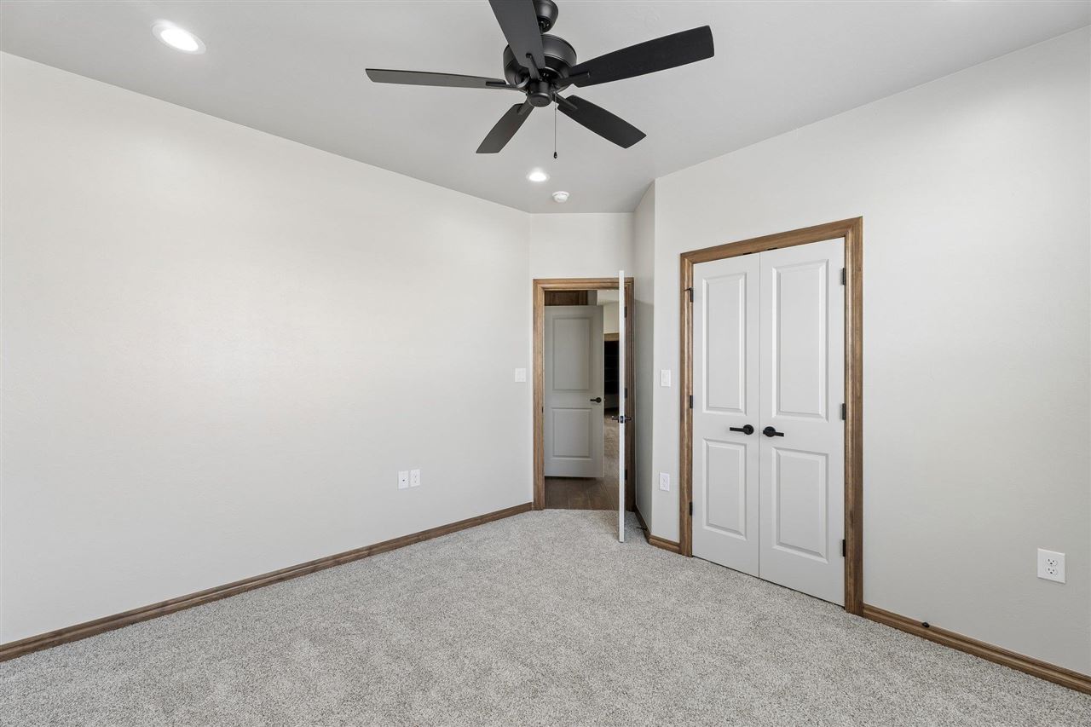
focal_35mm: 15
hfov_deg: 100.4
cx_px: 546
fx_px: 454
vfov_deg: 77.3
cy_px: 364
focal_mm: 10
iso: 200
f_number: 7.1
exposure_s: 1/80
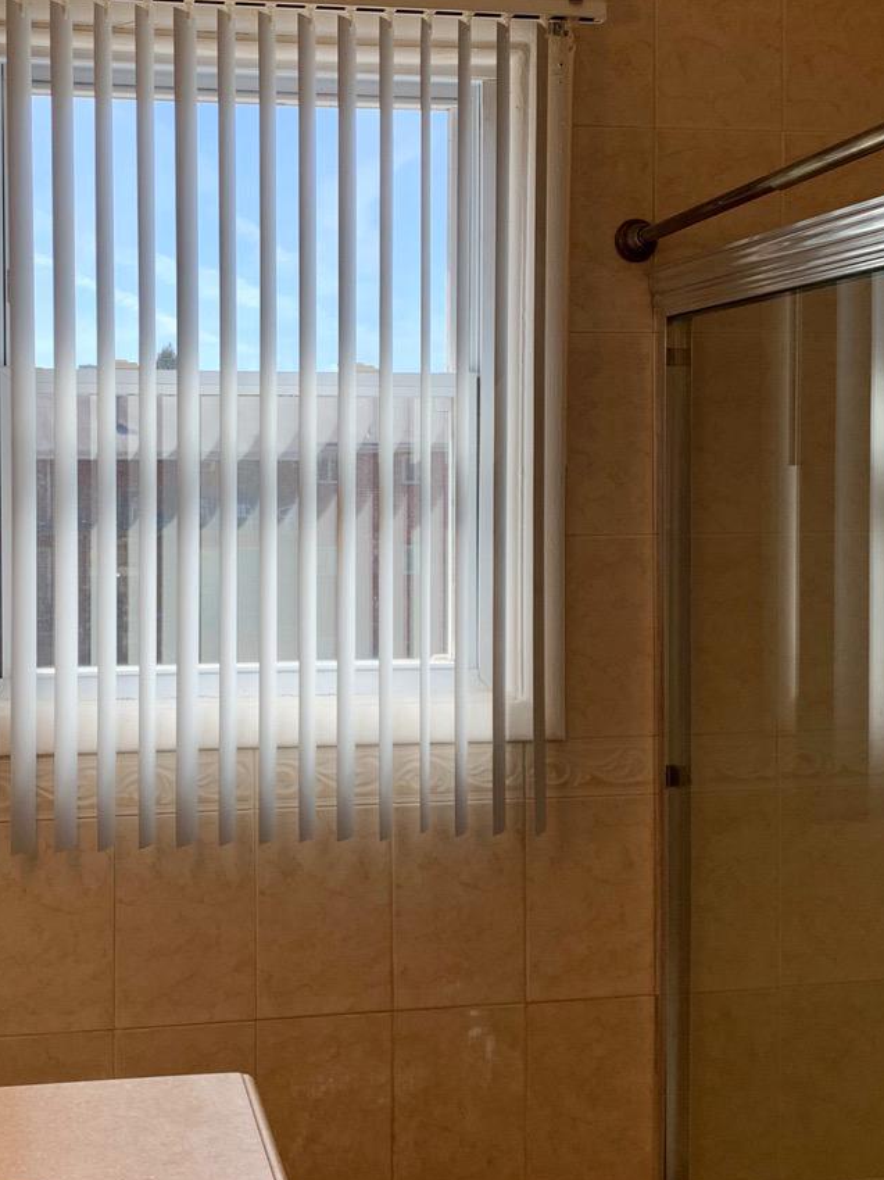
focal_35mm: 47
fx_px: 1601
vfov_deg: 40.4
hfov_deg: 30.7
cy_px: 530
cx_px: 304
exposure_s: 1/331
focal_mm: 4.25
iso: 25
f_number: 1.8
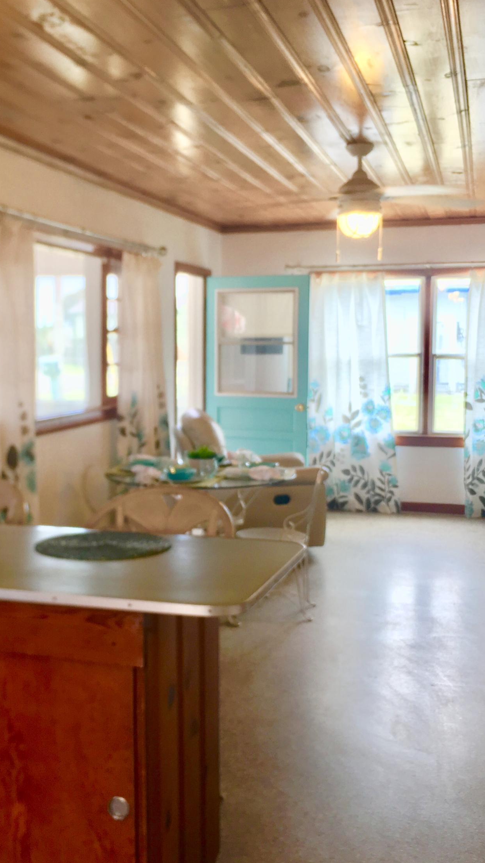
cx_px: 164
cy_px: 430
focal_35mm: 43
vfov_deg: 47.4
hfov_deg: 27.6
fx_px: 983
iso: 25
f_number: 2.2
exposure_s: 1/30
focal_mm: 4.15
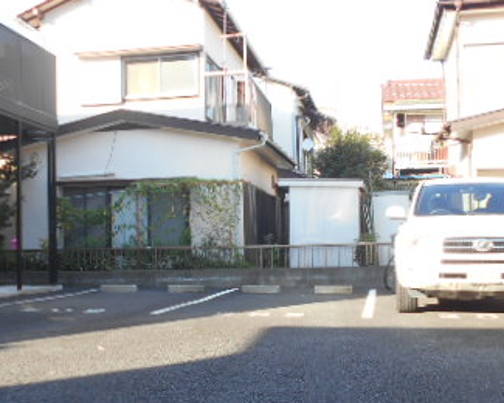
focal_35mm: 50
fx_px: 746
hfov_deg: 37.3
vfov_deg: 30.2
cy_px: 231
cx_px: 230
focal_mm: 4.6
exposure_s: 1/160
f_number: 3.2
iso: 80
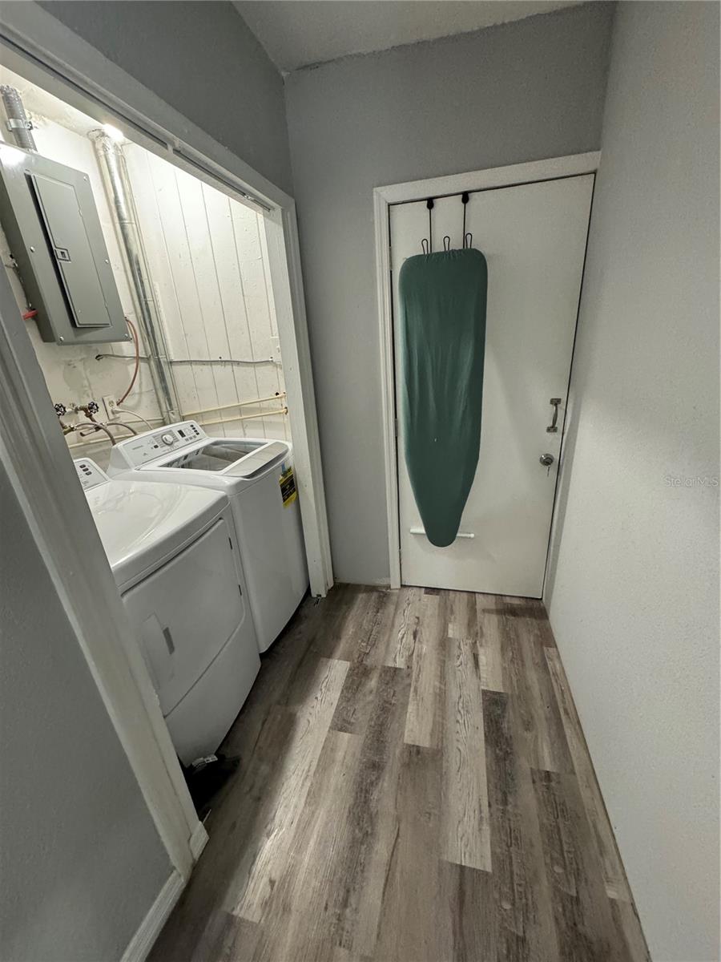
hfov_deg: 85.7
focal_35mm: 14
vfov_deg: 102.1
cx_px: 360
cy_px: 481
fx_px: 389
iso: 640
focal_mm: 2.22
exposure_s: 1/60
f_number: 2.2
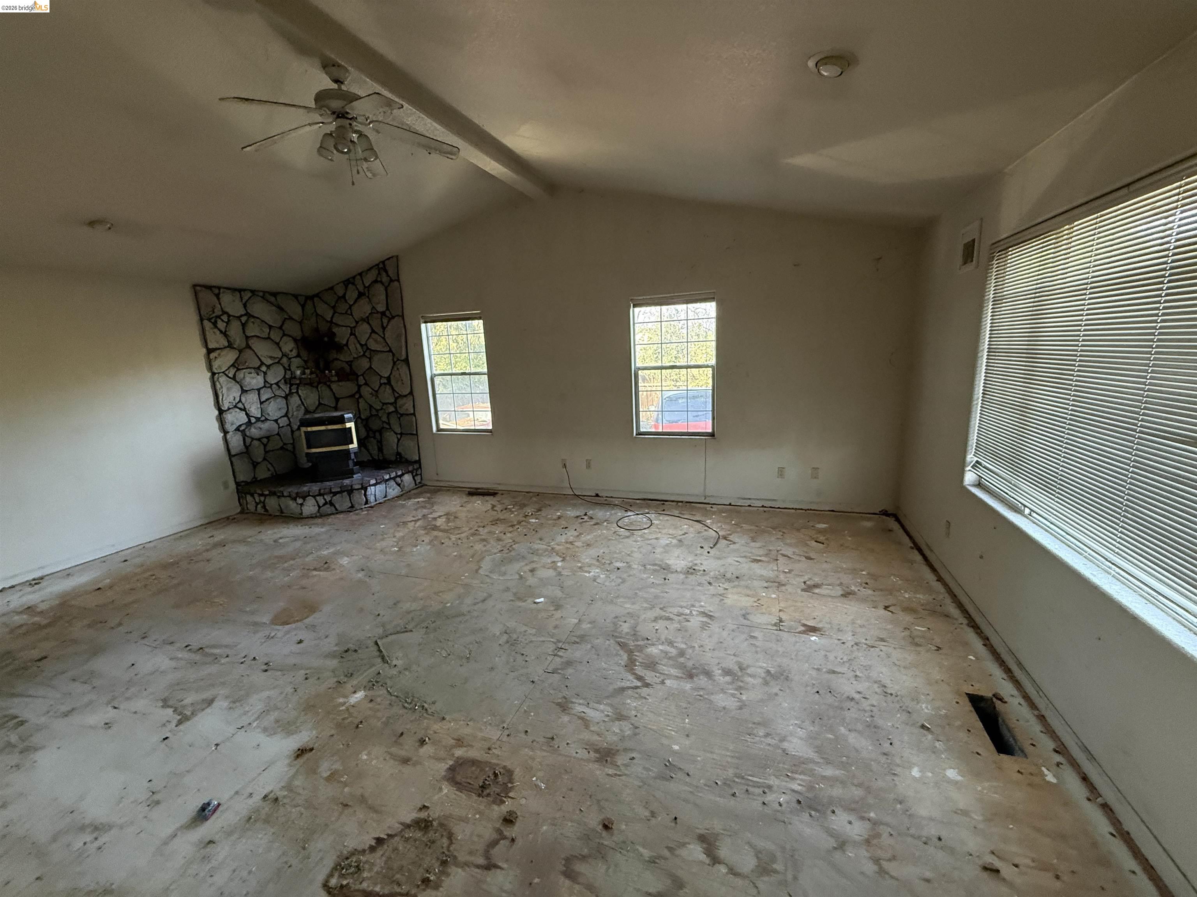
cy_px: 448
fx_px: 484
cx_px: 598
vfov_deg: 85.7
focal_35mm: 14
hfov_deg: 102.1
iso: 320
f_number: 2.2
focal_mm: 2.22
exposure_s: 1/91
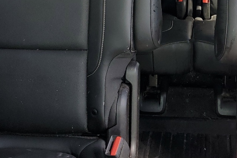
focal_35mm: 69
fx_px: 454
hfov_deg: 28.7
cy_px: -20
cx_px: 184
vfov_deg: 18.9
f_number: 1.5
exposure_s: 1/167
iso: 50
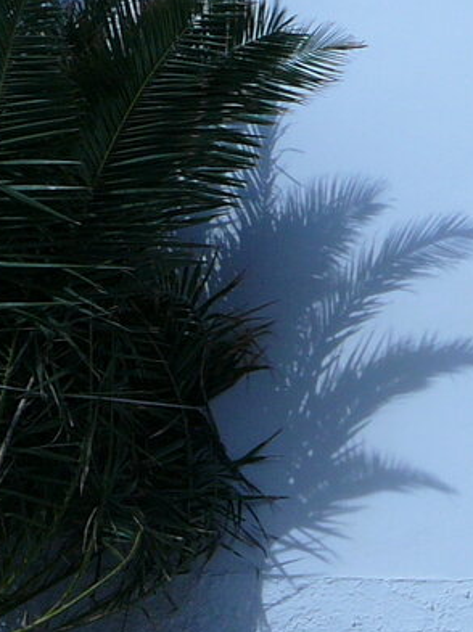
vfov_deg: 18.2
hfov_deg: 12.6
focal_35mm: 107
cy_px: 540
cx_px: 838
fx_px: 1953
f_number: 5
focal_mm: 5.2
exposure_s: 1/800
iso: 80
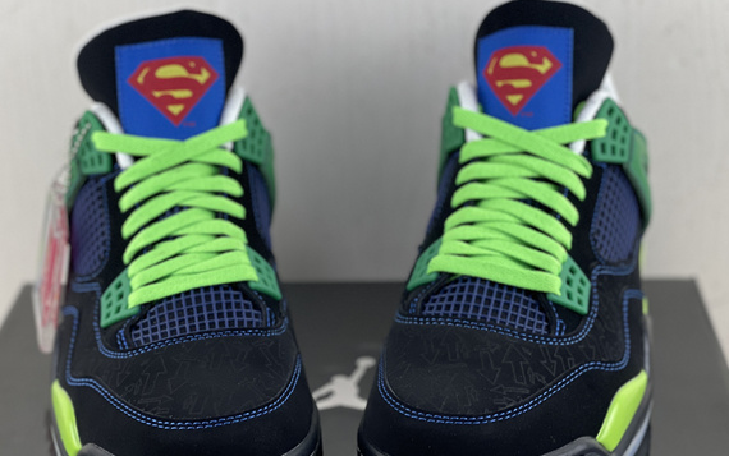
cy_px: 259
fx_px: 1749
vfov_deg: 14.9
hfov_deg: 23.5
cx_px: 340
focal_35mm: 88
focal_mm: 7.5
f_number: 2.2
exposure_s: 1/100
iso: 160
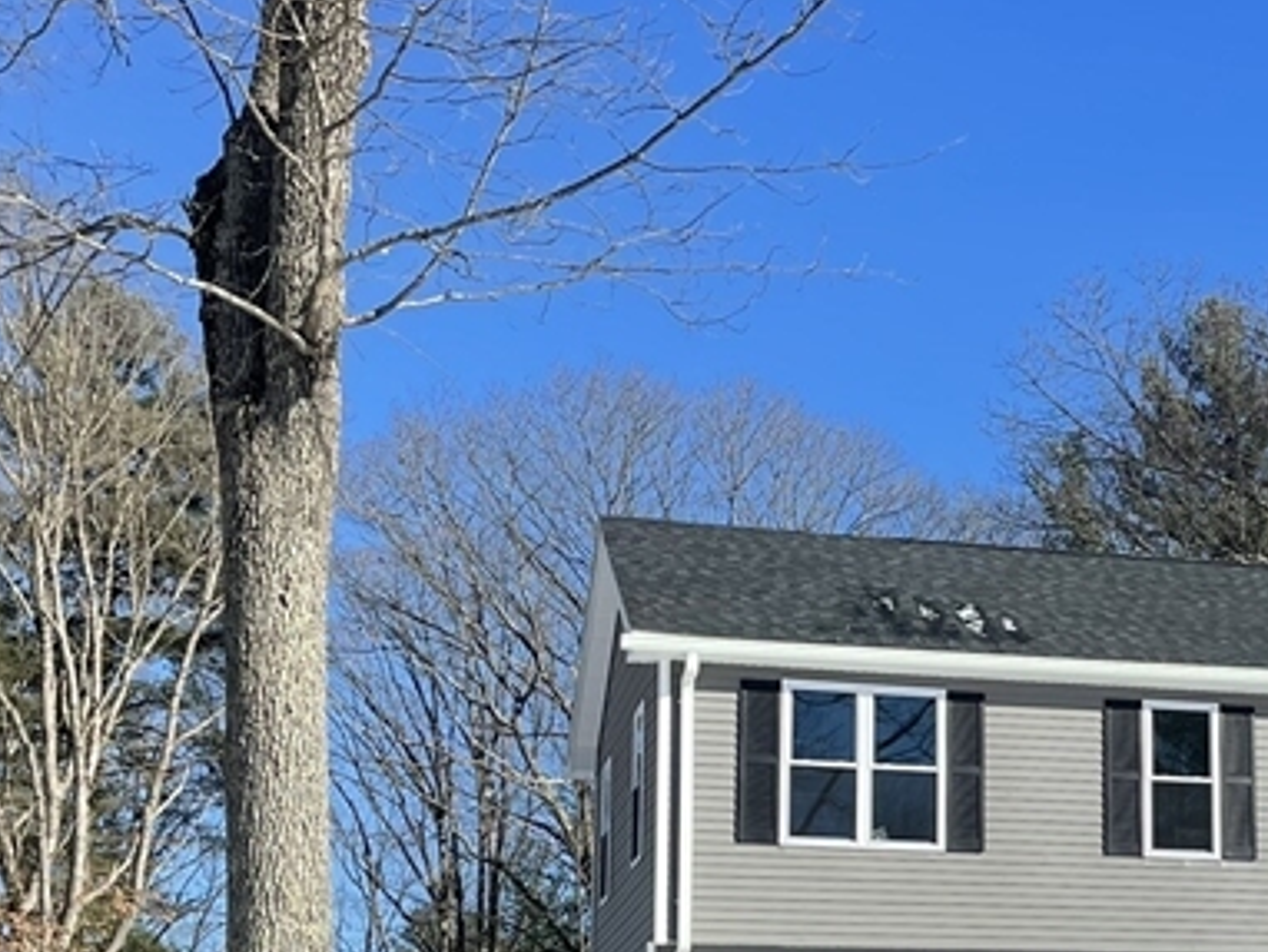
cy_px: 806
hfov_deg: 27.7
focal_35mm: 67
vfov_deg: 21.6
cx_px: 1182
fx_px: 2456
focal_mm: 5.1
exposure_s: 1/4902
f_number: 1.6
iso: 32
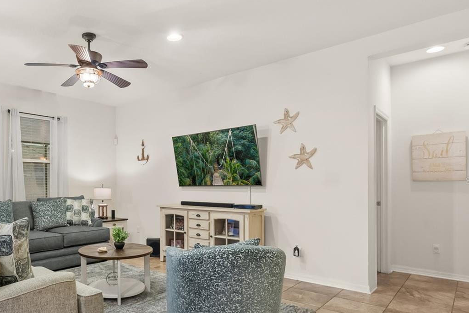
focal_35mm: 25
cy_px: 180
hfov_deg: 68.5
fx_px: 326
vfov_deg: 51.2
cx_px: 140
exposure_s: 1/10
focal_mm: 16
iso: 1600
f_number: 7.1
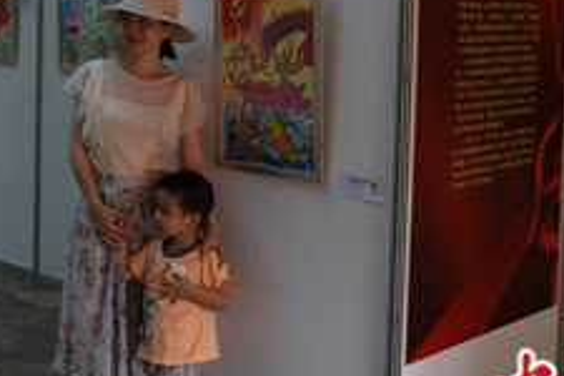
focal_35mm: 71
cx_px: 231
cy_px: 60
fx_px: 1112
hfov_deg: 28.4
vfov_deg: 18.9
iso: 640
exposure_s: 1/80
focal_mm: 29
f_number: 6.3
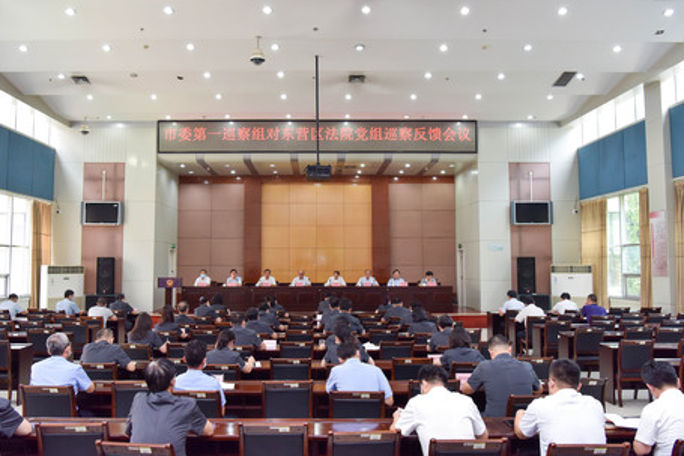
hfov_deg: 57.2
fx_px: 627
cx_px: 316
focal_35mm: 33
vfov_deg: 39.9
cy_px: 218
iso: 1400
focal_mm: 30
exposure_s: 1/125
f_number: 5
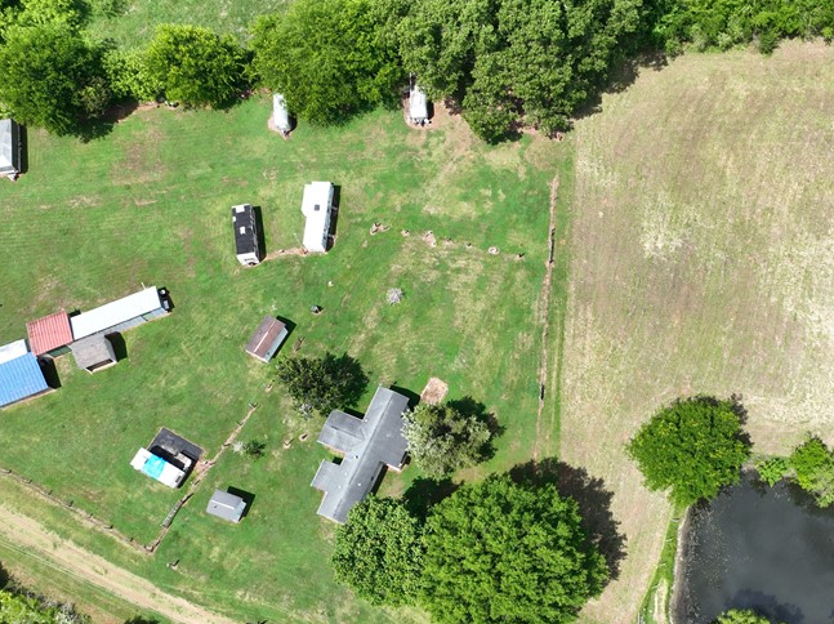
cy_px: 408
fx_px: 915
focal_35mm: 38
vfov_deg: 37.3
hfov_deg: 48.1
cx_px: 567
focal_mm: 12.29
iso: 100
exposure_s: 1/160
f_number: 2.8
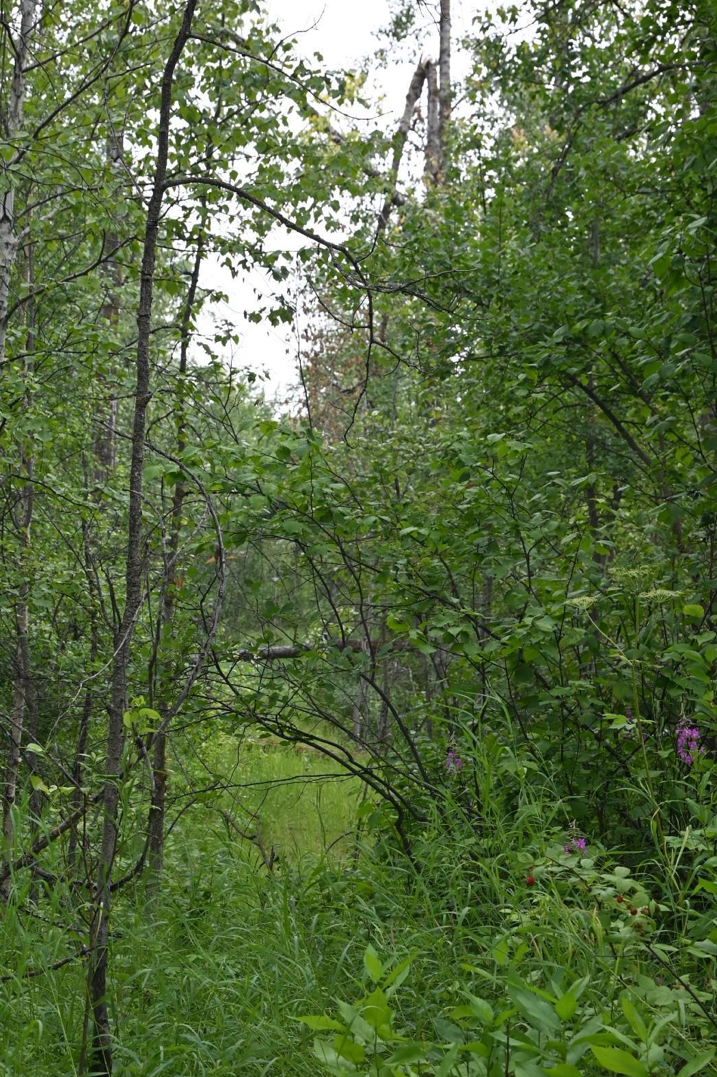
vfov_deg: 27.5
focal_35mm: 73
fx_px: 2182
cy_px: 746
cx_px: 235
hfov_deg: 18.6
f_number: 7.1
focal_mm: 50
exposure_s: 1/200
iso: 400
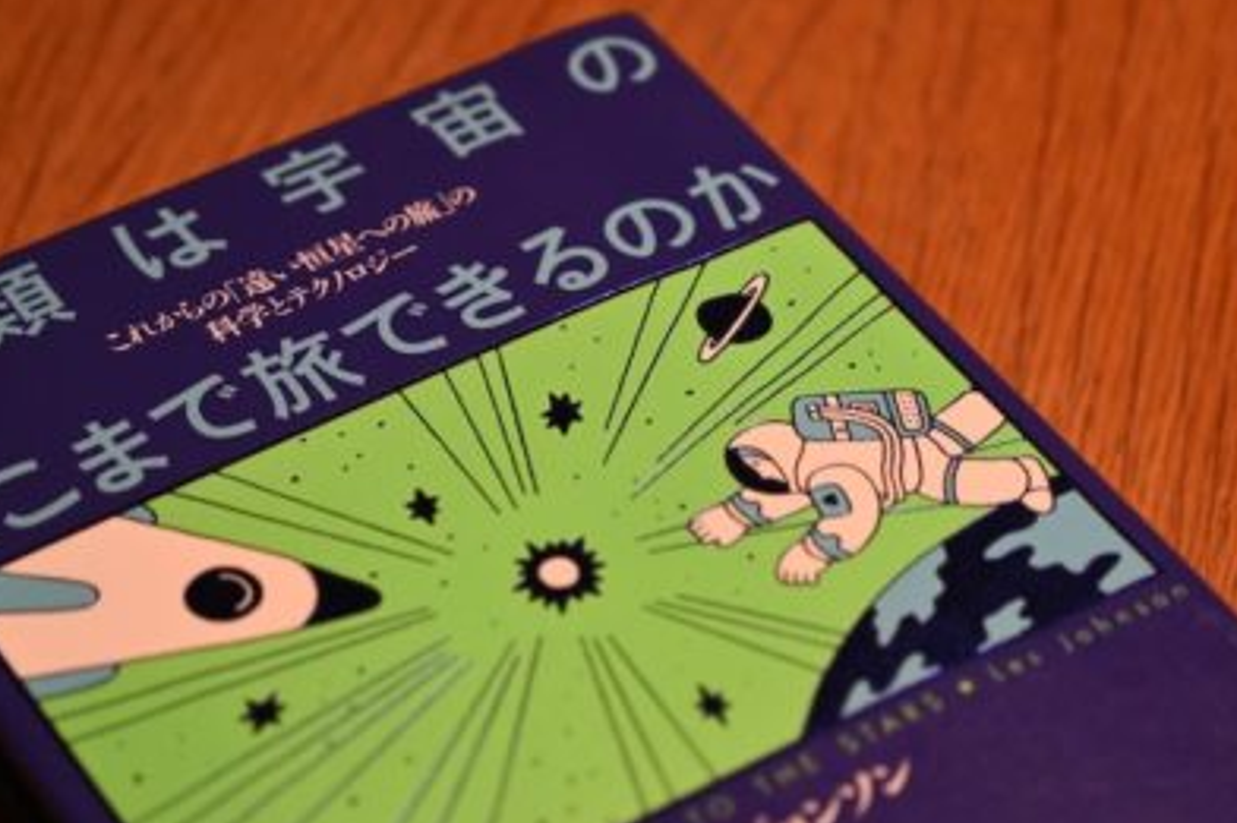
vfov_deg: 11.8
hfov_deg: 17.6
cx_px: 499
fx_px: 3984
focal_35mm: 116
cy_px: 557
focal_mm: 70
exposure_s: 1/80
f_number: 4
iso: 1400
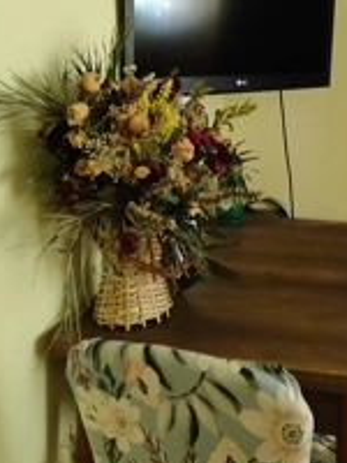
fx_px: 615
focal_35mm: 46
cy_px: 127
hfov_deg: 30.4
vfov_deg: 40.3
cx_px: 296
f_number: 1.88
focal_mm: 5.59
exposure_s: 1/27
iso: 2400
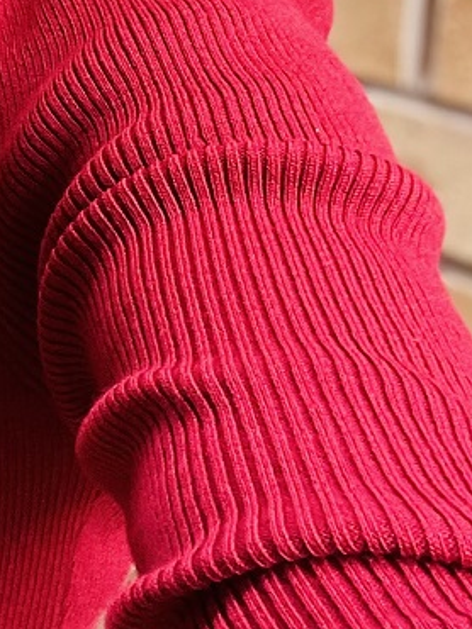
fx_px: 1765
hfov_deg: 14.2
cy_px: -168
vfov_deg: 18.9
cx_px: -248
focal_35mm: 97
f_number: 2.2
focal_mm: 2.71
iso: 80
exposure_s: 1/121
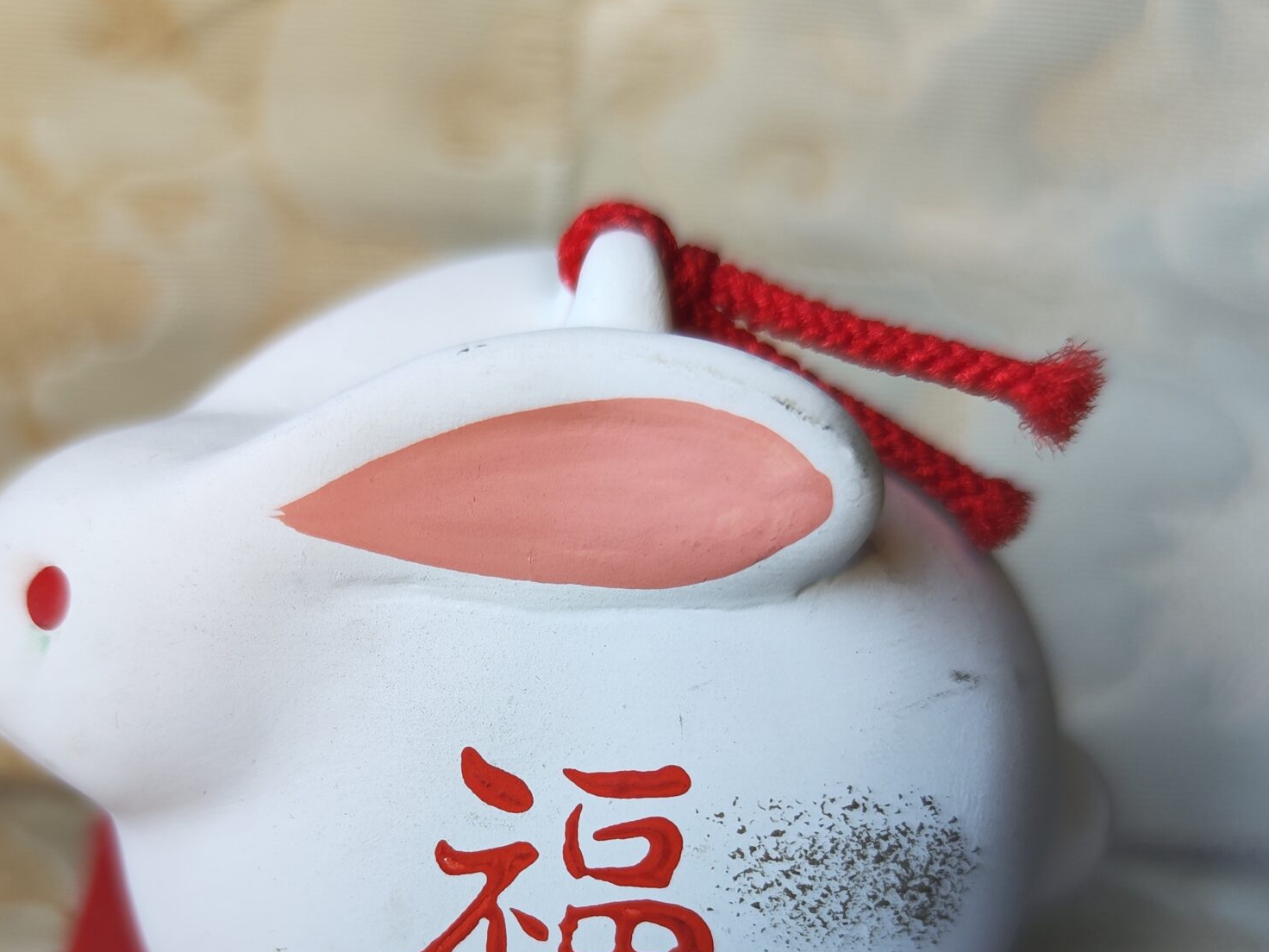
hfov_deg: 46.5
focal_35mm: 40
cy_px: 736
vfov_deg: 35.0
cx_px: 508
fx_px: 1466
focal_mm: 7.01
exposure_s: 1/100
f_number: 1.69
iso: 305
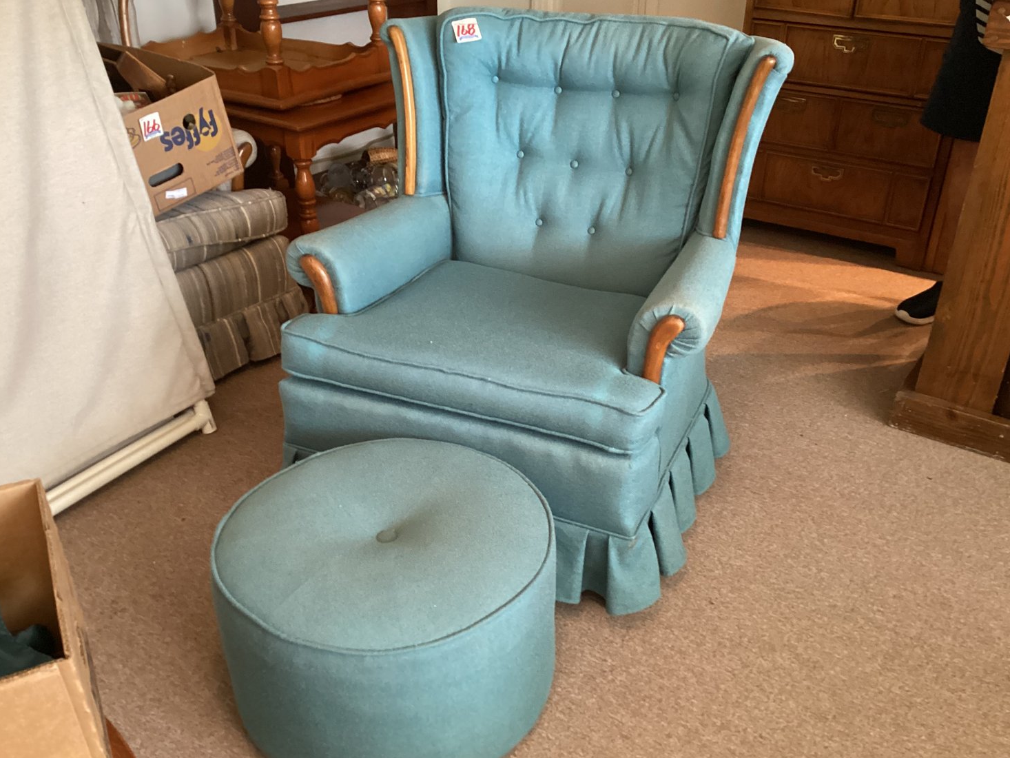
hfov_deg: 56.8
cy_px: 390
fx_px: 934
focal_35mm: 32
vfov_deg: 44.2
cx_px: 506
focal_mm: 3.3
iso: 320
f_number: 2.4
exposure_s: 1/25
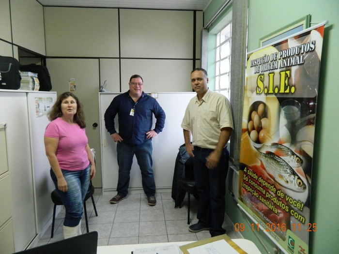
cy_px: 127
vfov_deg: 54.9
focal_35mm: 25
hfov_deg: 69.4
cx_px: 170
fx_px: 245
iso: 400
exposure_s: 1/30
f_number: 3.1
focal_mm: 4.5
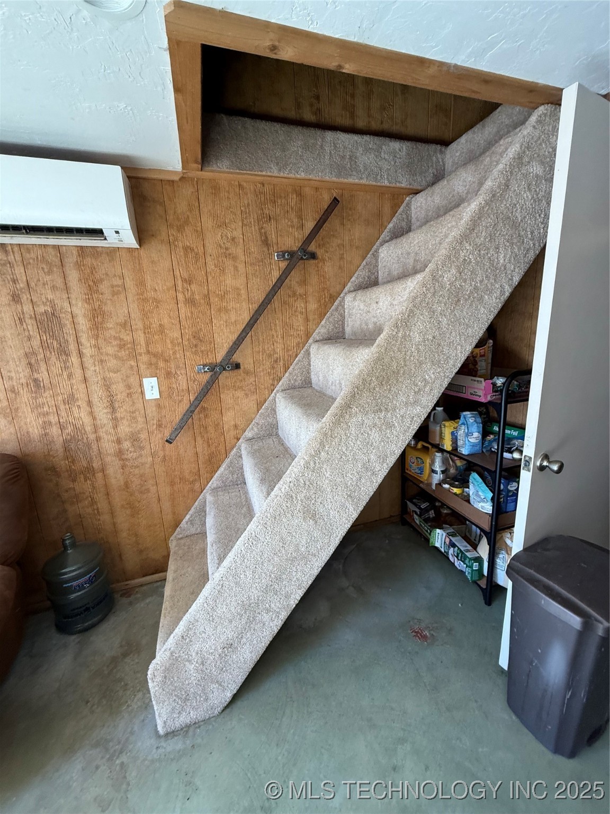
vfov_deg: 102.1
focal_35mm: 14
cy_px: 407
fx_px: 329
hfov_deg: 85.7
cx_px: 305
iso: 160
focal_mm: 2.22
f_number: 2.2
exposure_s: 1/120
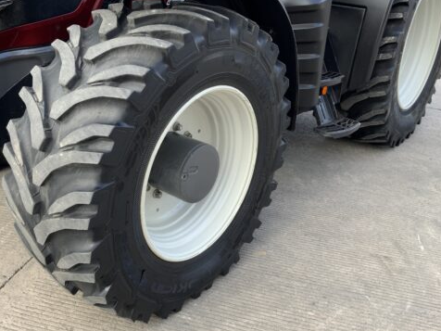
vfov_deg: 36.8
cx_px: 177
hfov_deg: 47.6
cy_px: 160
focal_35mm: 39
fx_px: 497
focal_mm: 3
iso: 20
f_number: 1.8
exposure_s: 1/122
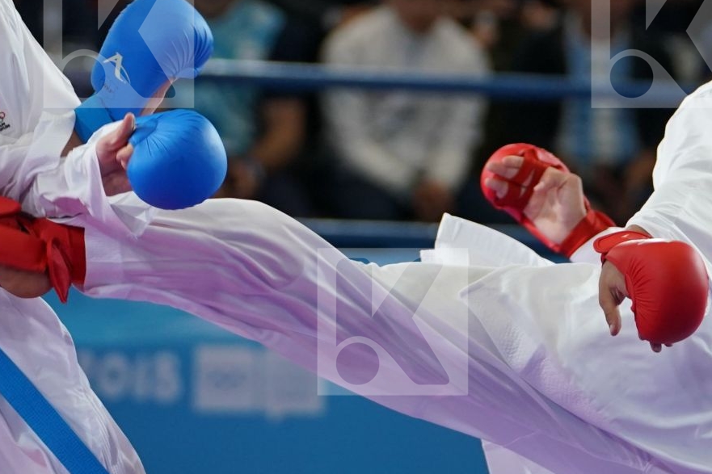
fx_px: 8285
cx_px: 393
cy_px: 35
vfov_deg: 3.3
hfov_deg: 4.9
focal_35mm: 419
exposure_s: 1/1000
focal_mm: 137
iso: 1250
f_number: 2.8
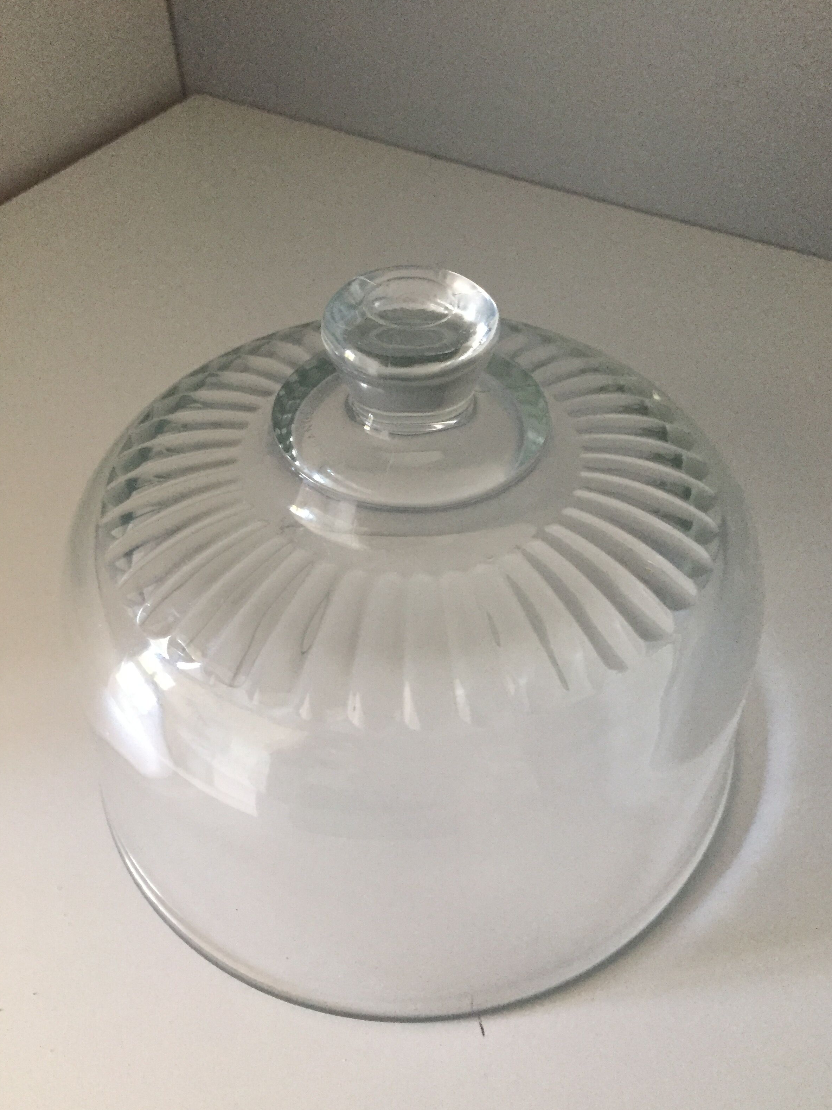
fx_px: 961
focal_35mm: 30
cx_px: 428
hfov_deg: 46.8
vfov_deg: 60.0
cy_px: 571
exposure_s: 1/33
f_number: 2.2
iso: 320
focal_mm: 4.15
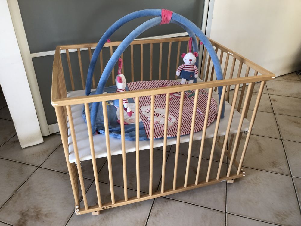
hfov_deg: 63.4
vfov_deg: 49.7
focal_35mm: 28
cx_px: 150
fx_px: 243
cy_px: 113
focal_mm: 3.99
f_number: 1.8
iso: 40
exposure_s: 1/24
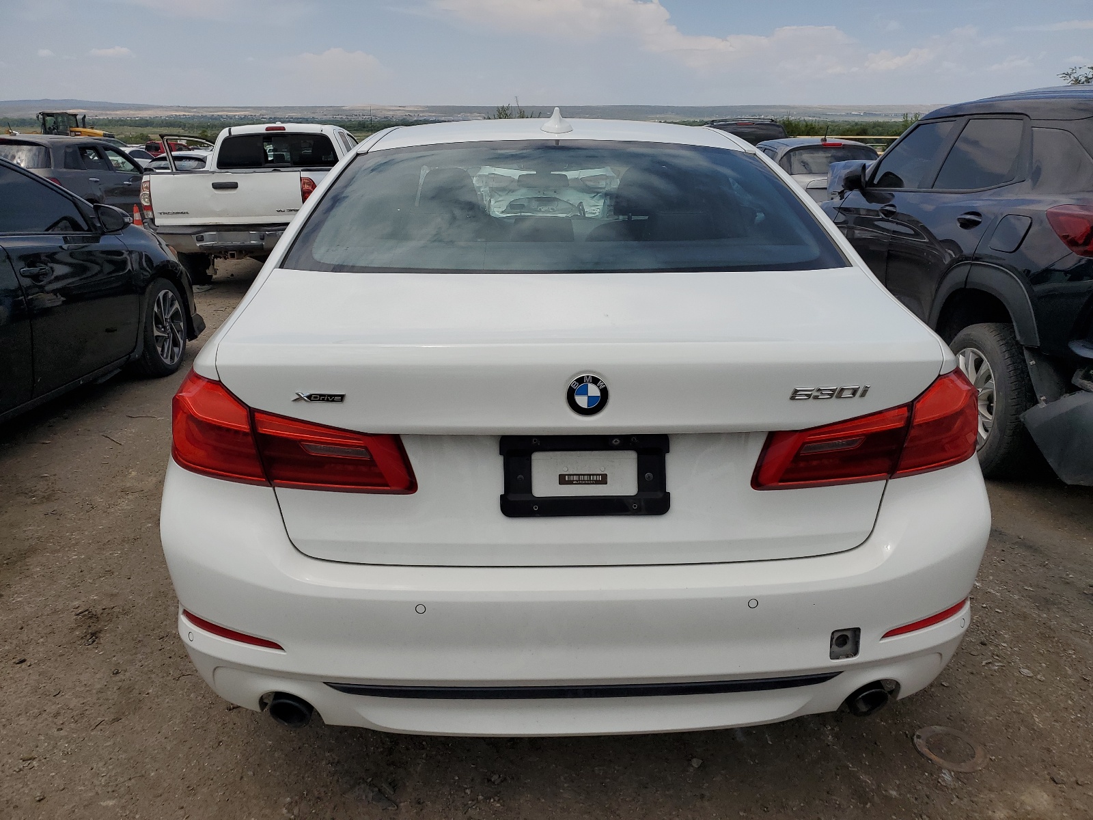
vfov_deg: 53.1
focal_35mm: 26
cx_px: 546
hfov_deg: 67.3
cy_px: 410
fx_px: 821
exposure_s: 1/10000
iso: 50
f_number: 1.5
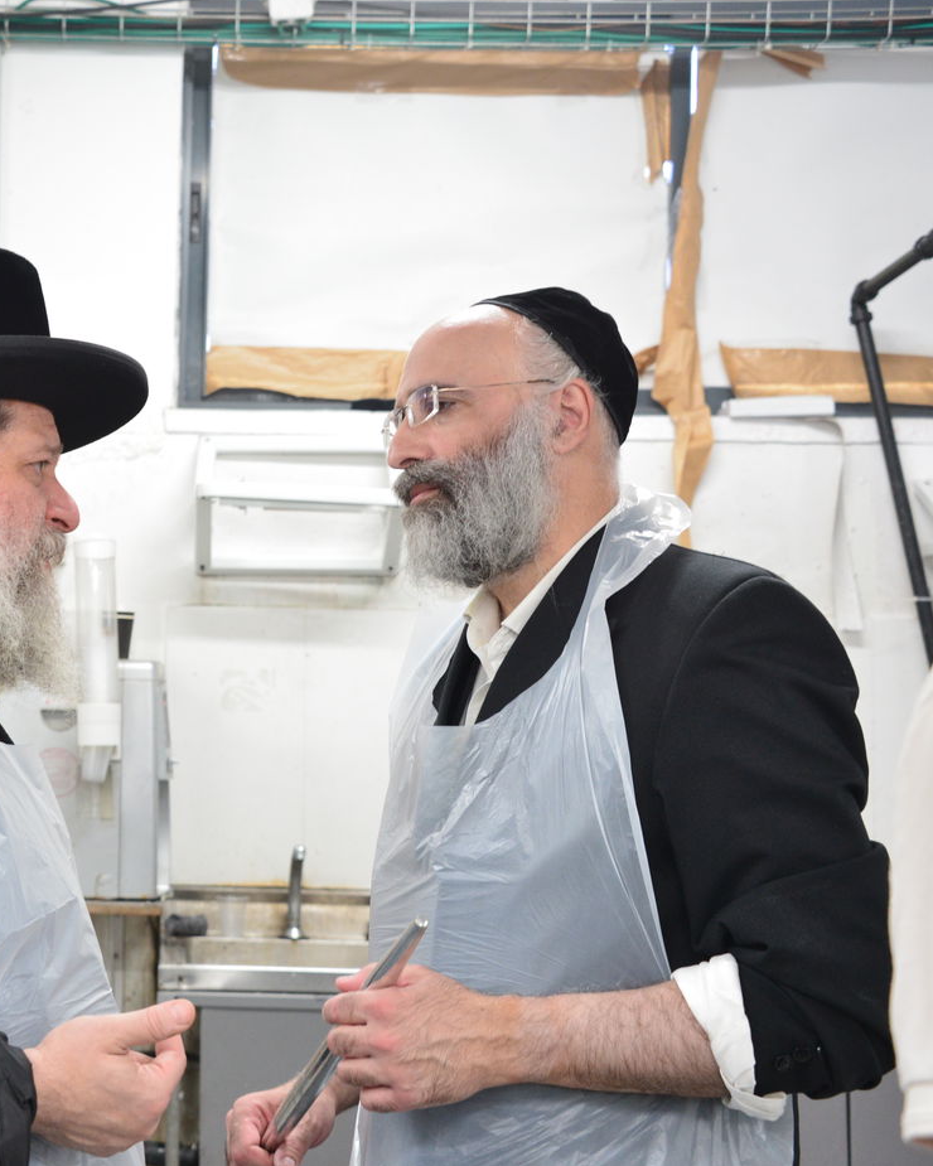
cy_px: 580
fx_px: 1864
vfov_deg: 34.7
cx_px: 121
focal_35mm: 54
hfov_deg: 27.3
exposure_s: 1/100
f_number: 5.6
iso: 2000
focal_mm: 38
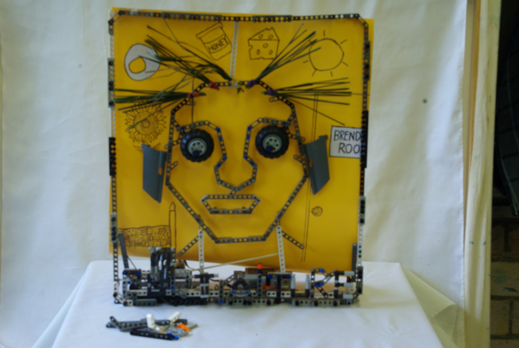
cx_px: 260
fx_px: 974
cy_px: 174
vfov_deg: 20.2
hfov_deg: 29.8
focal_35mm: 68
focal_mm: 45
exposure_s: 1/2
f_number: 11
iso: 200
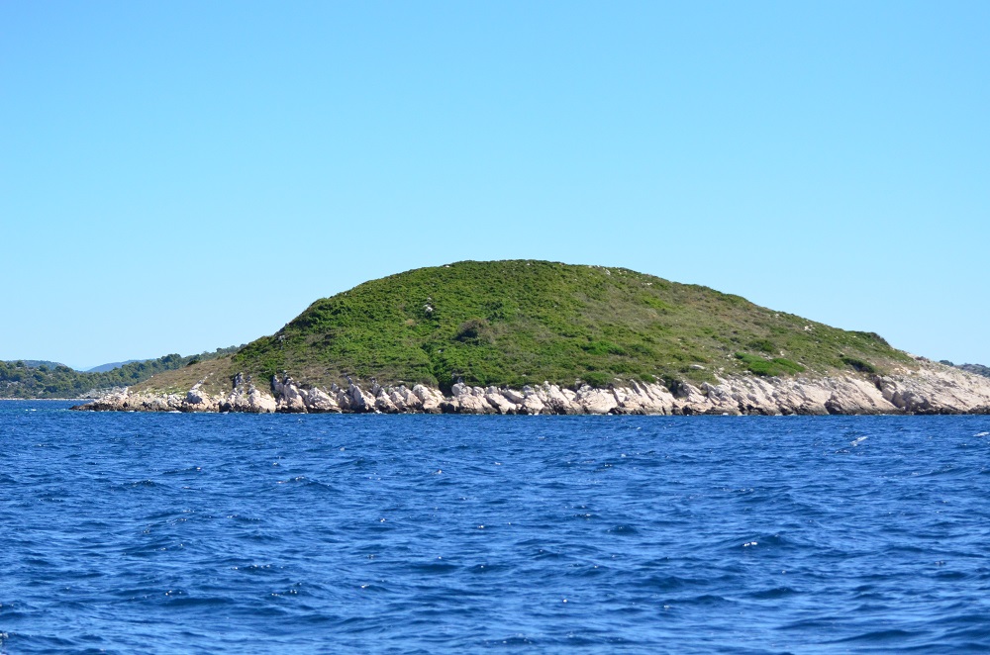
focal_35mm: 105
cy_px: 328
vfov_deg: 13.0
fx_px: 2881
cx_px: 495
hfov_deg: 19.5
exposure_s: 1/8000
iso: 1100
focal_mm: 70
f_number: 4.5
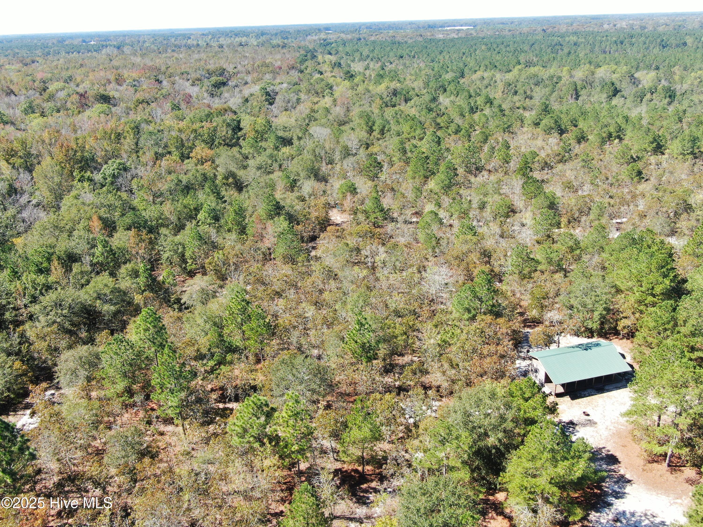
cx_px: 352
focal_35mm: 30
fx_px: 609
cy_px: 264
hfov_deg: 60.0
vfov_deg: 46.8
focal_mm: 5.22
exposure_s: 1/320
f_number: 3.1
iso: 110
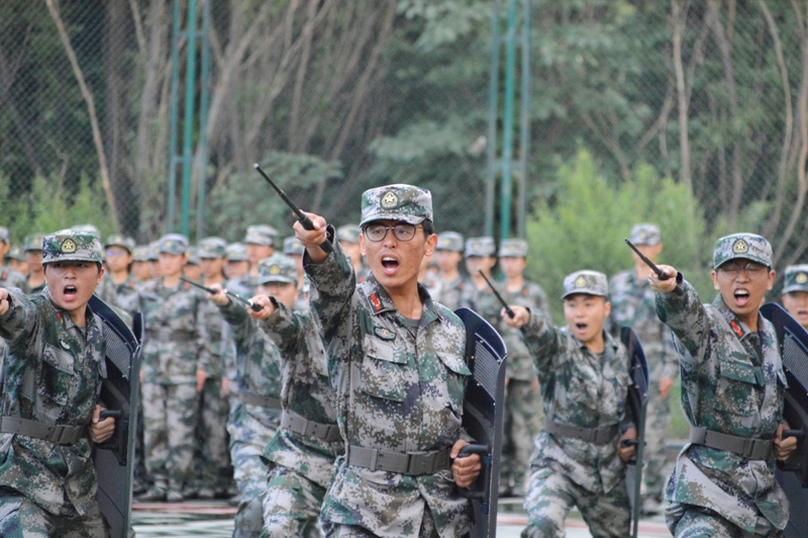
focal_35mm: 300
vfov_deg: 4.6
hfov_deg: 6.9
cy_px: 269
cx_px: 404
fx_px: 6728
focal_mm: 200
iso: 3200
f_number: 6.3
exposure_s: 1/500
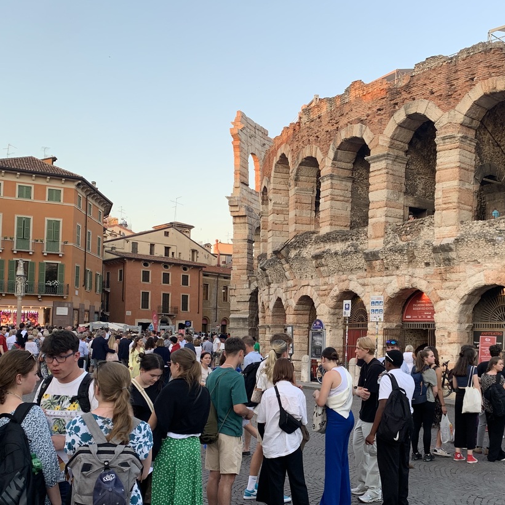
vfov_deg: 39.7
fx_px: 693
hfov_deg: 39.5
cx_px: 343
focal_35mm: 42
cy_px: 320
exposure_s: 1/121
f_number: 1.8
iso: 32
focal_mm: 4.25
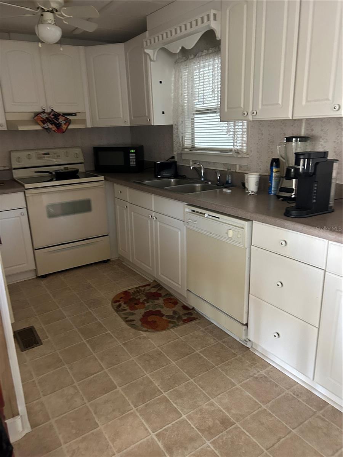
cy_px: 228
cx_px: 172
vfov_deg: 67.3
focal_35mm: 26
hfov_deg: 53.1
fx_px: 344
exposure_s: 1/57
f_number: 1.5
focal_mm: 5.7
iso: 500
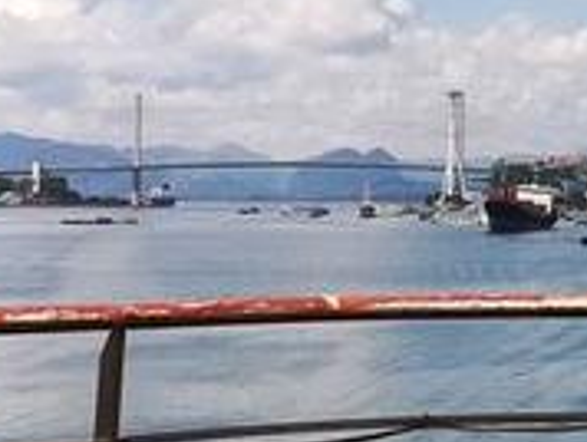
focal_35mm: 105
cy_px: 119
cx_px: 612
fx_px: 1783
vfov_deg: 14.1
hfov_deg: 18.1
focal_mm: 3.83
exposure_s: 1/1267
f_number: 2.2
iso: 50
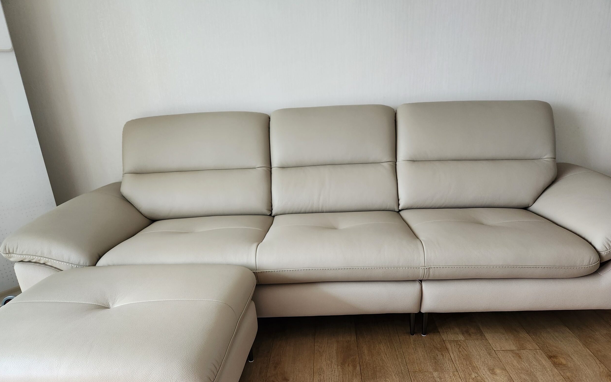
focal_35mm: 25
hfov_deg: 72.5
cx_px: 311
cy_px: 234
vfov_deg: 48.9
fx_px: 416
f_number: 1.8
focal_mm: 5.4
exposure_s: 1/120
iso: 320
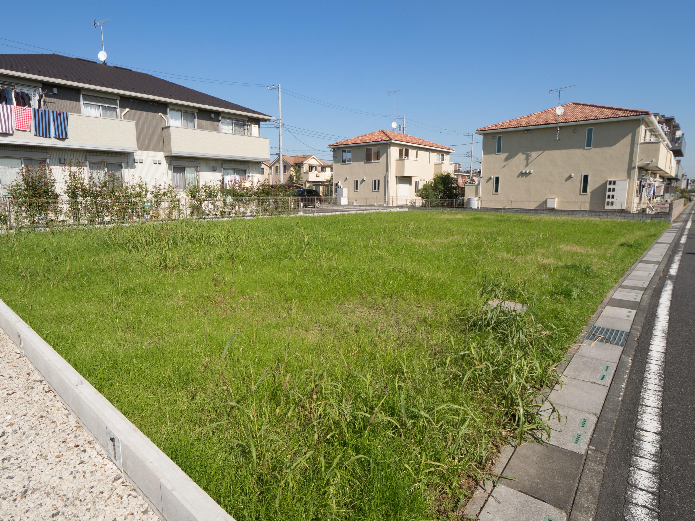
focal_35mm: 18
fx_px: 361
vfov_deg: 71.6
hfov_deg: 87.8
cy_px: 260
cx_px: 348
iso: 200
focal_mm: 9
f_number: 8
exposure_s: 1/400
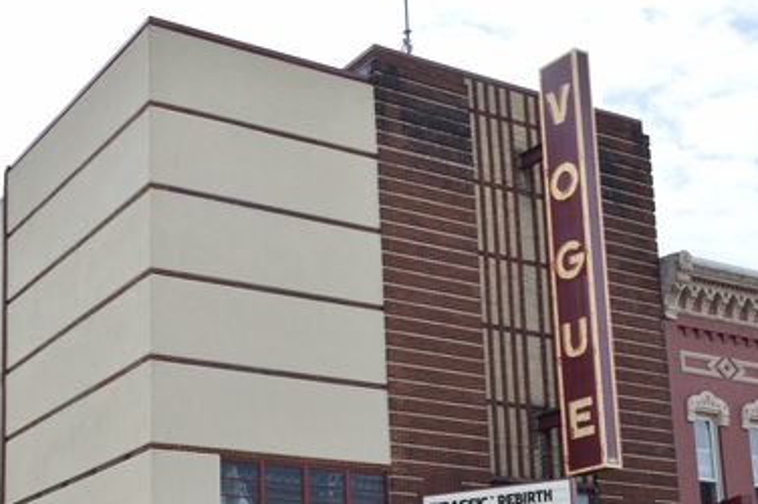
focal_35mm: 64
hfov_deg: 31.3
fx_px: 1343
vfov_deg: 20.9
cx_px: 252
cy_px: 421
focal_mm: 25
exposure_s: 1/250
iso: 100
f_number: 8
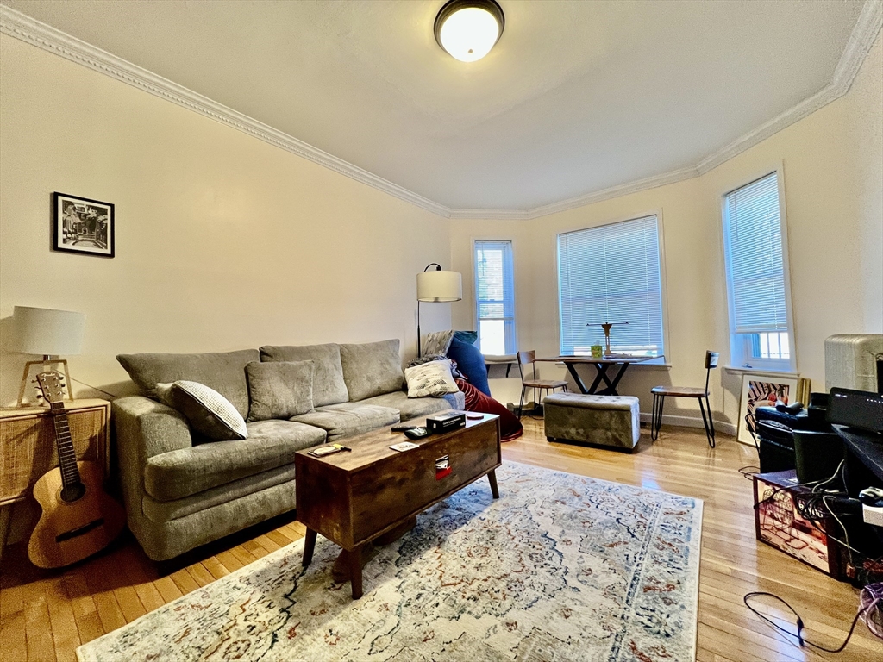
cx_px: 442
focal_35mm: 13
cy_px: 331
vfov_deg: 89.9
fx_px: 332
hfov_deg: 106.2
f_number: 1.8
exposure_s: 1/60
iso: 200
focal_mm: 1.57
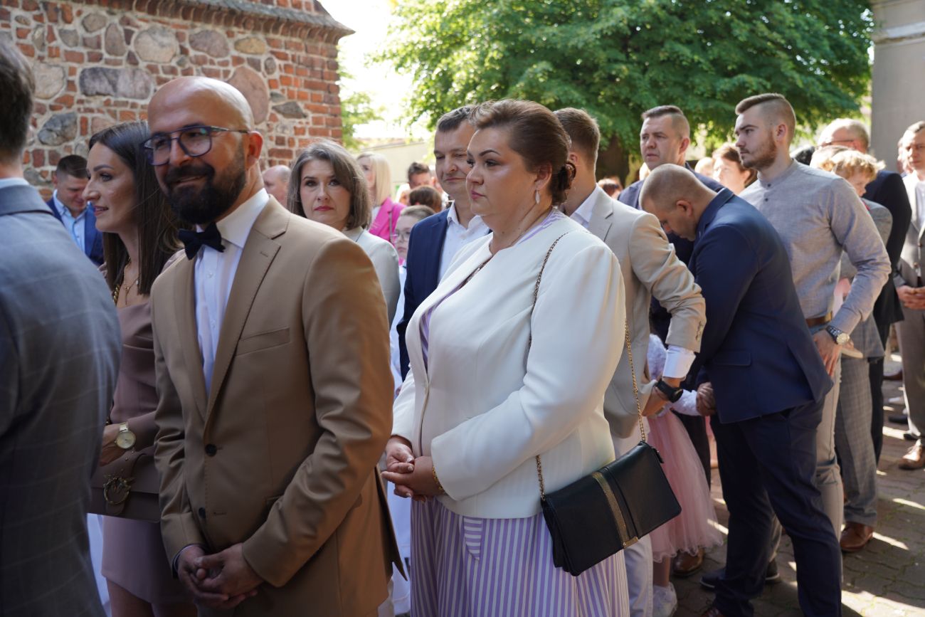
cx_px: 462
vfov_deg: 40.0
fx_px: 848
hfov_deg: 57.2
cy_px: 308
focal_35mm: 33
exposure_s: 1/100
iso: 125
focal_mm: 33
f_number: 4
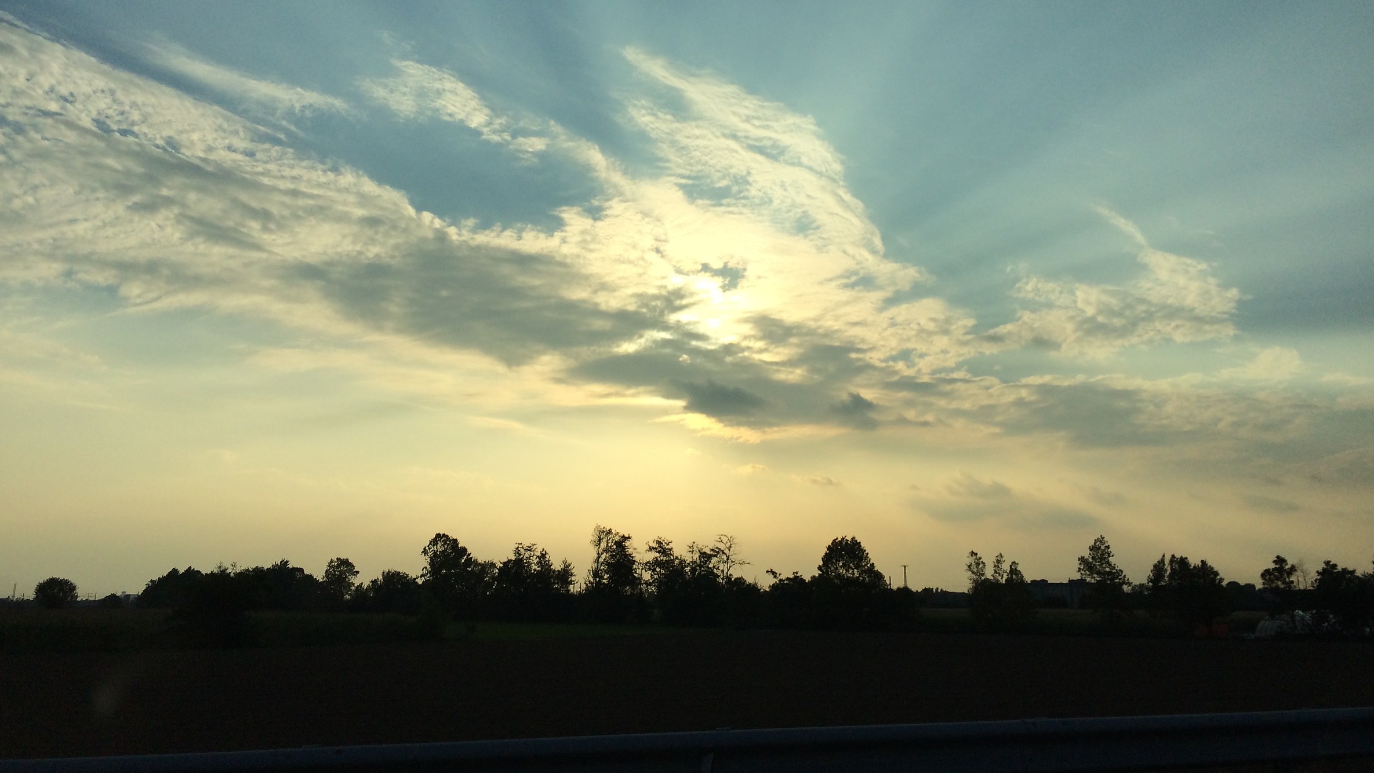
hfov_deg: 61.0
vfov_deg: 36.3
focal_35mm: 32
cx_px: 693
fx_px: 1166
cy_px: 255
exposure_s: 1/5128
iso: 32
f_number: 2.2
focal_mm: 4.15
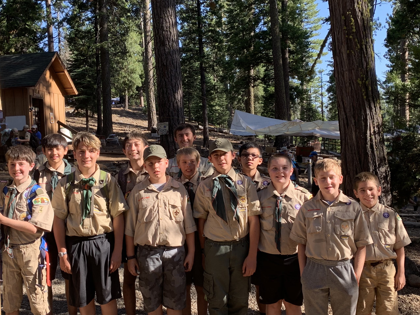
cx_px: 200
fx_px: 497
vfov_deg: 35.1
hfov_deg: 45.8
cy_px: 162
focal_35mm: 41
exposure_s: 1/437
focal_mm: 4.25
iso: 25
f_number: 1.8
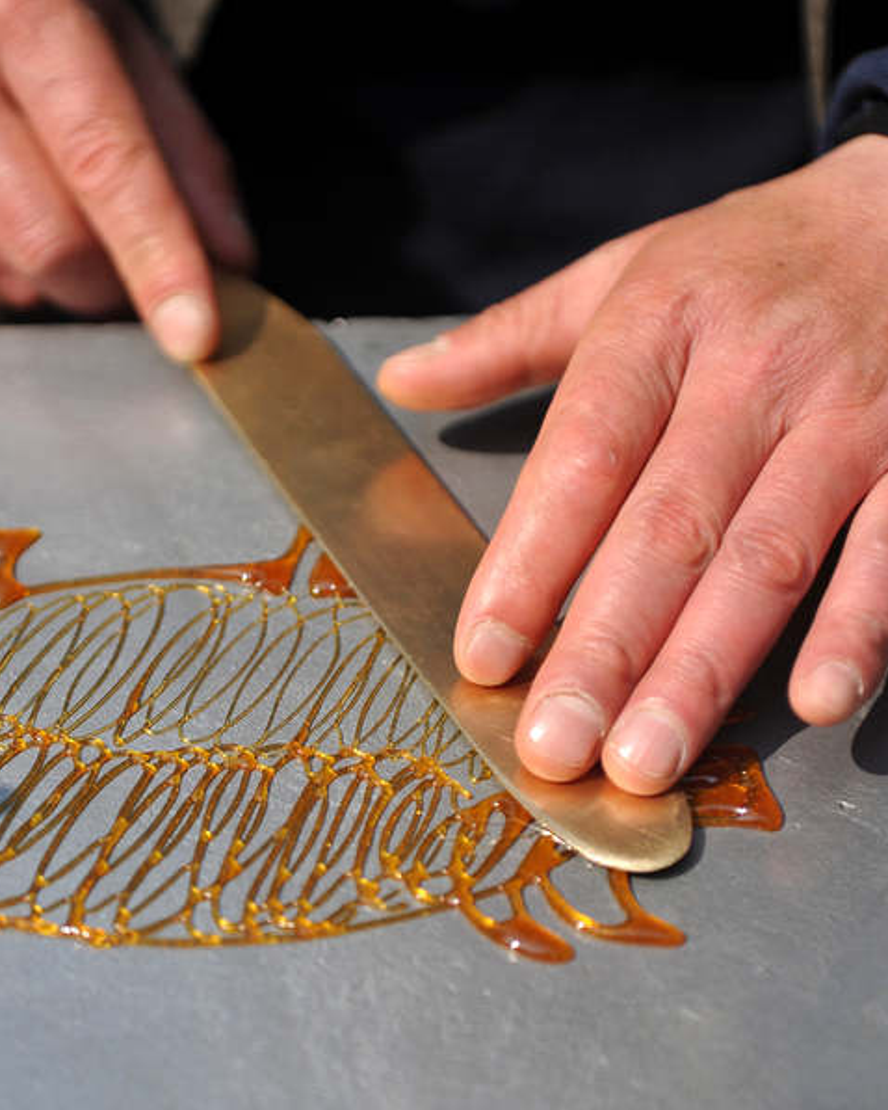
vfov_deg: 19.4
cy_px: 555
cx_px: 375
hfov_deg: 15.5
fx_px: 3251
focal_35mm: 99
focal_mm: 70
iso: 200
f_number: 2.8
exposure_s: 1/2500
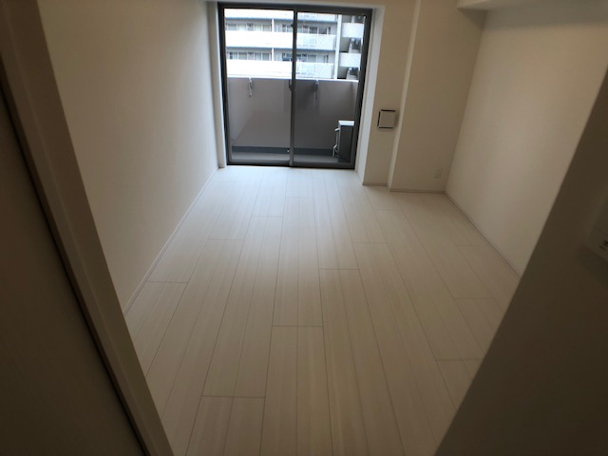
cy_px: 228
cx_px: 304
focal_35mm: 28
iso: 20
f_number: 1.8
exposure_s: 1/105
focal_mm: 3.99
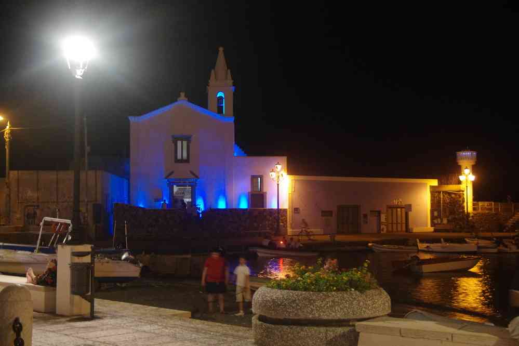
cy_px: 173
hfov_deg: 37.9
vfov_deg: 25.8
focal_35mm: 52
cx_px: 260
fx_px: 757
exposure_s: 1/5
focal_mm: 35
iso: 3200
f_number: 4
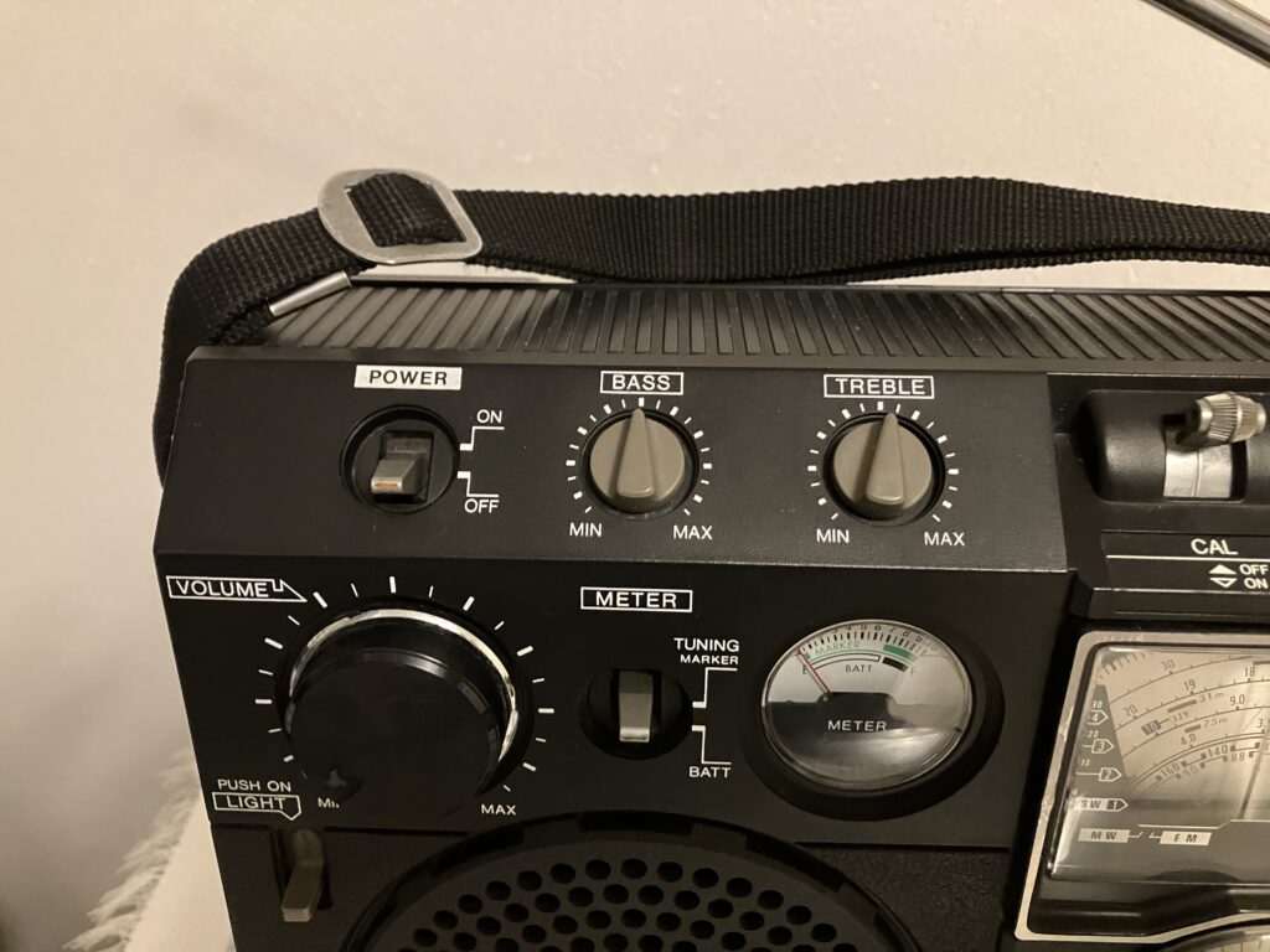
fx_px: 1027
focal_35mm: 28
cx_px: 635
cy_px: 476
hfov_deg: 63.4
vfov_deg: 49.7
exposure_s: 1/20
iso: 640
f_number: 1.8
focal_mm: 3.99
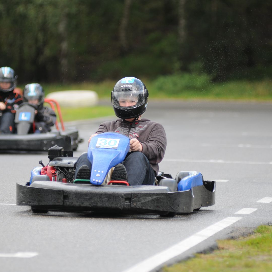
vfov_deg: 4.6
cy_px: 136
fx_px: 3423
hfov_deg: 4.6
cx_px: 120
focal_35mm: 385
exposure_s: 1/500
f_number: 2.8
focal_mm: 200
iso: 200
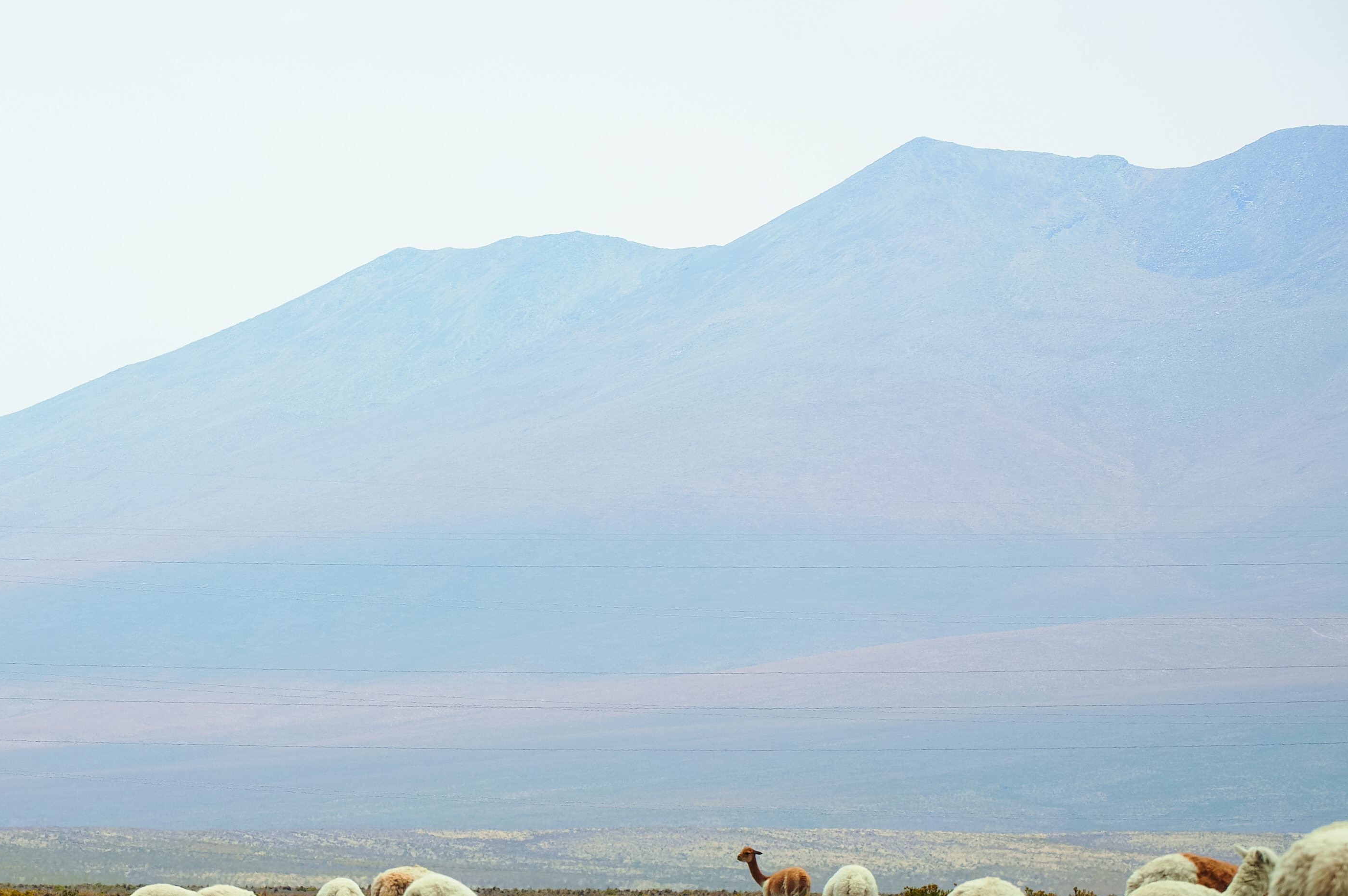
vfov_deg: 5.9
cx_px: 362
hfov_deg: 8.8
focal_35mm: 233
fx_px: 8704
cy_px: 529
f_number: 9
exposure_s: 1/320
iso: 125
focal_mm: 105
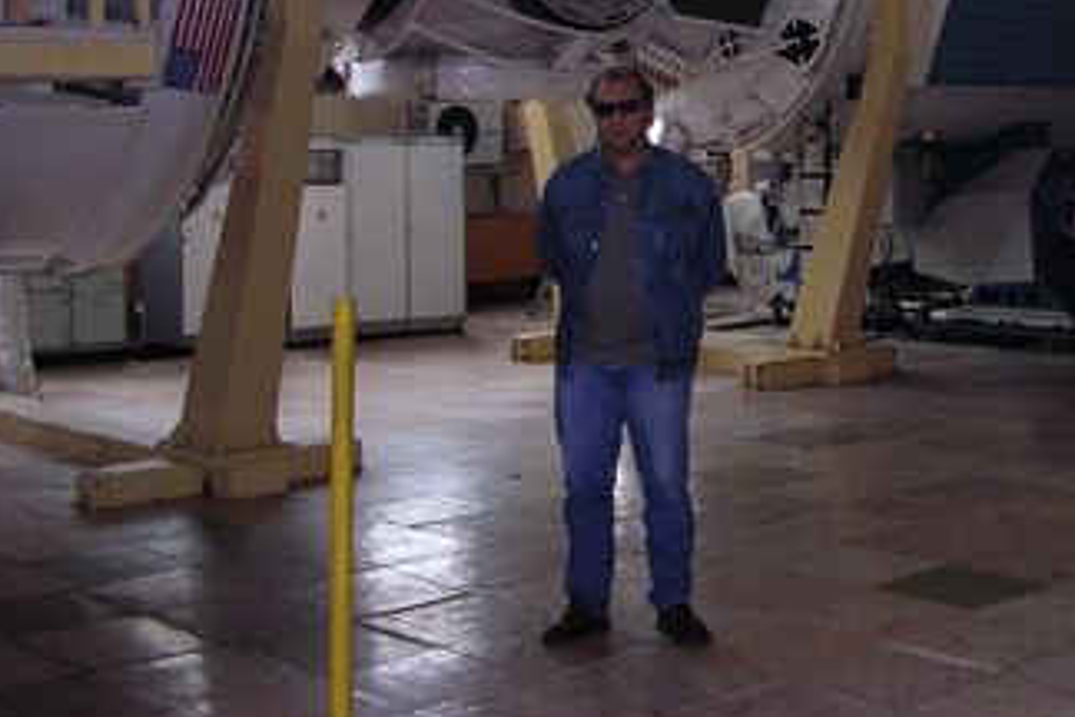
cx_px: 793
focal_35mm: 61
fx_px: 1821
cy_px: 111
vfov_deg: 21.9
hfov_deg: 32.3
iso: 269
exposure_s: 1/60.1
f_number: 2.8
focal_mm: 5.8
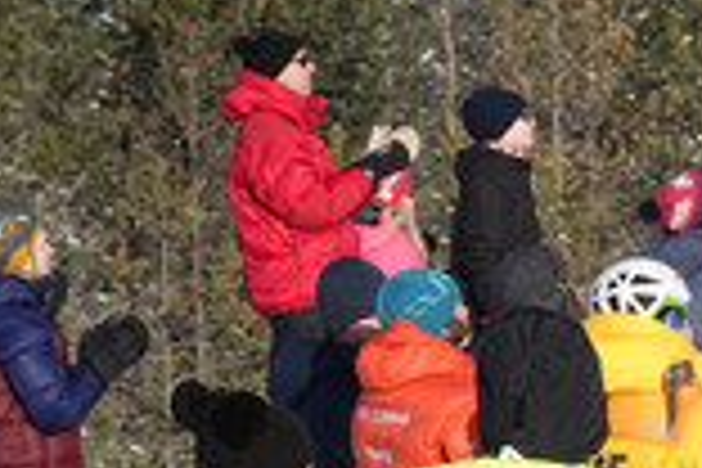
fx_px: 8092
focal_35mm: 415
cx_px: 909
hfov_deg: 4.9
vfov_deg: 3.3
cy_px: 324
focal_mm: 52.82
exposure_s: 1/800
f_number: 4
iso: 100
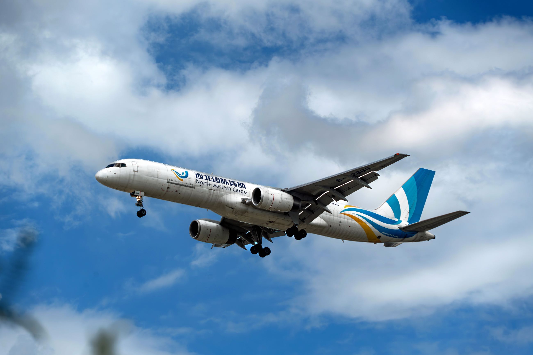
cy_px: 178
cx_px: 266
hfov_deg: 11.7
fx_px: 2591
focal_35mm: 175
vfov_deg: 7.8
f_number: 8
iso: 250
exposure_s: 1/2500
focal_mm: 175
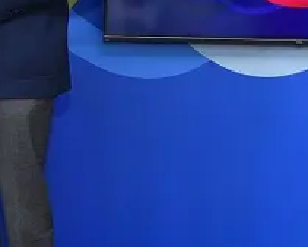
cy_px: 62
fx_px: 1140
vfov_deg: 12.3
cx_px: -48
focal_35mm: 125
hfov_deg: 14.9
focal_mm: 36
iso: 1000
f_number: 5.6
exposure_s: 1/125
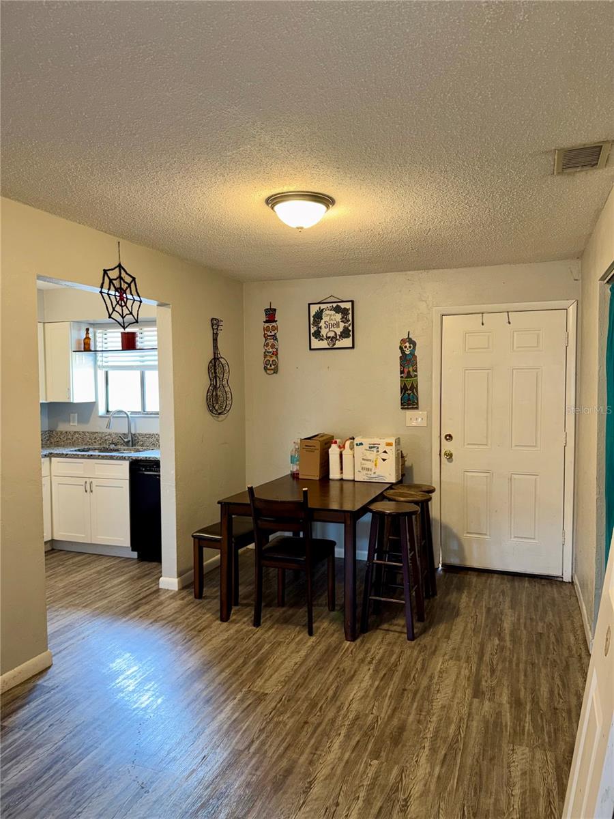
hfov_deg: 56.8
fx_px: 568
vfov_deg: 71.6
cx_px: 307
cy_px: 410
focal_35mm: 24
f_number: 1.78
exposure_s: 1/22
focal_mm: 6.76
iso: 64
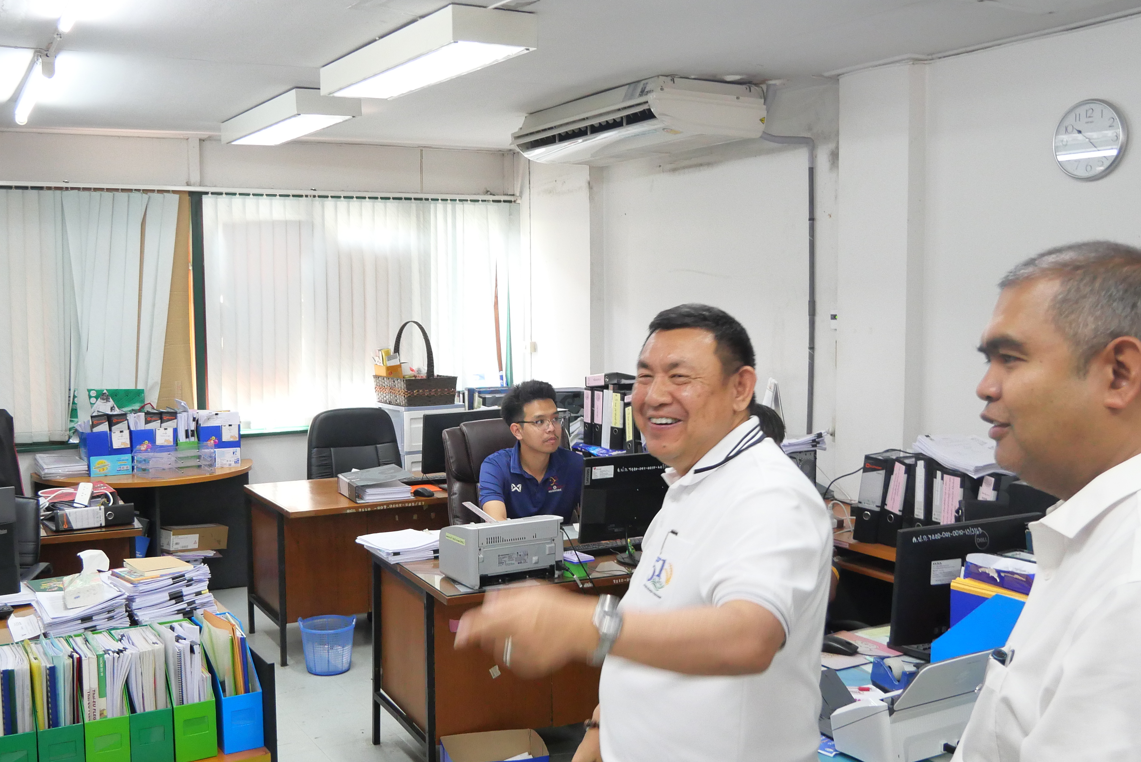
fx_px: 1047
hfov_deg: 57.0
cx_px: 496
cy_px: 381
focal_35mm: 33
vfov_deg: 40.0
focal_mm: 12
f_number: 3.5
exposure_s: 1/80
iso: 1600
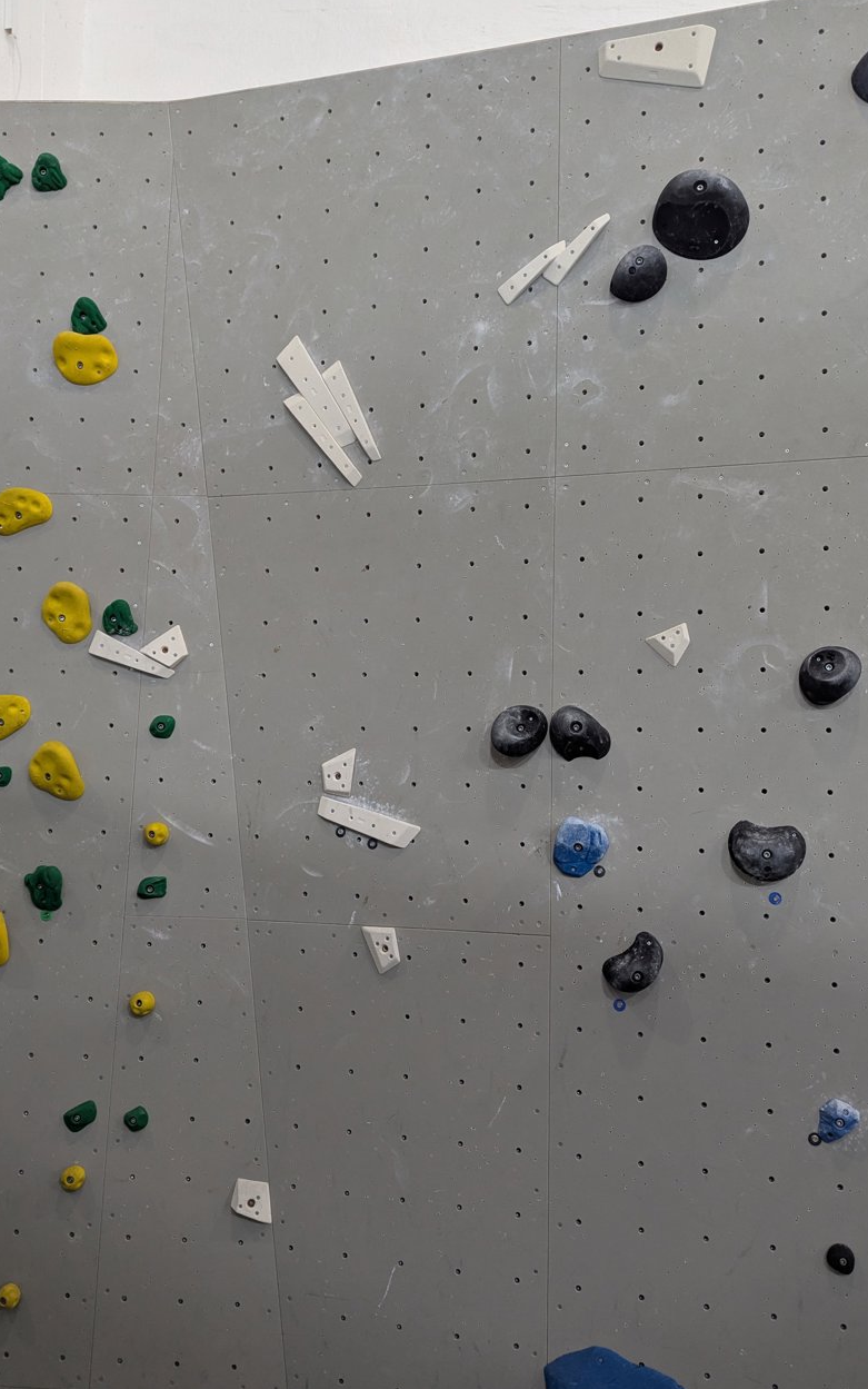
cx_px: 458
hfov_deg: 47.6
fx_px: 984
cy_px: 686
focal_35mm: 26
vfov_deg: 70.4
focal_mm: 6.81
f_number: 1.85
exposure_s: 1/33.3
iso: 315
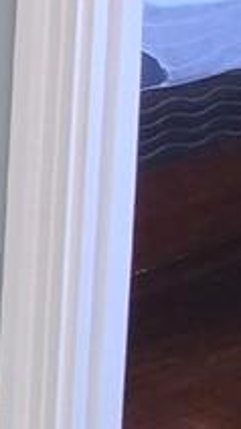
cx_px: -1237
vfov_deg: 17.4
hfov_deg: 5.1
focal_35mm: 107
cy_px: -265
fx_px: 1218
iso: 160
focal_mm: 2.2
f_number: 2.2
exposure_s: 1/60
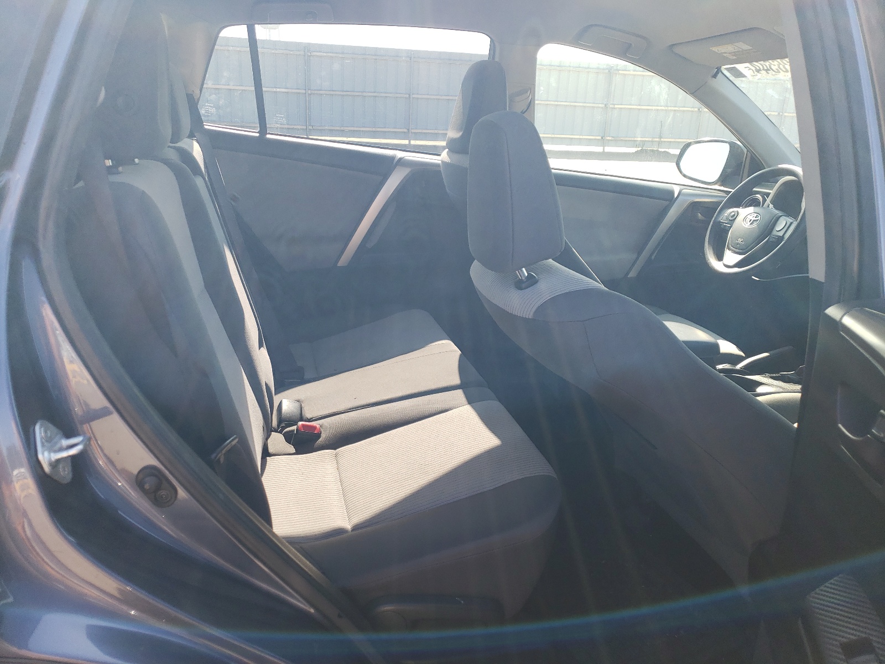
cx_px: 442
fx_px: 665
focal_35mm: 26
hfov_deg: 67.3
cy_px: 332
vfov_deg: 53.1
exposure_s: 1/455
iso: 50
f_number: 1.5
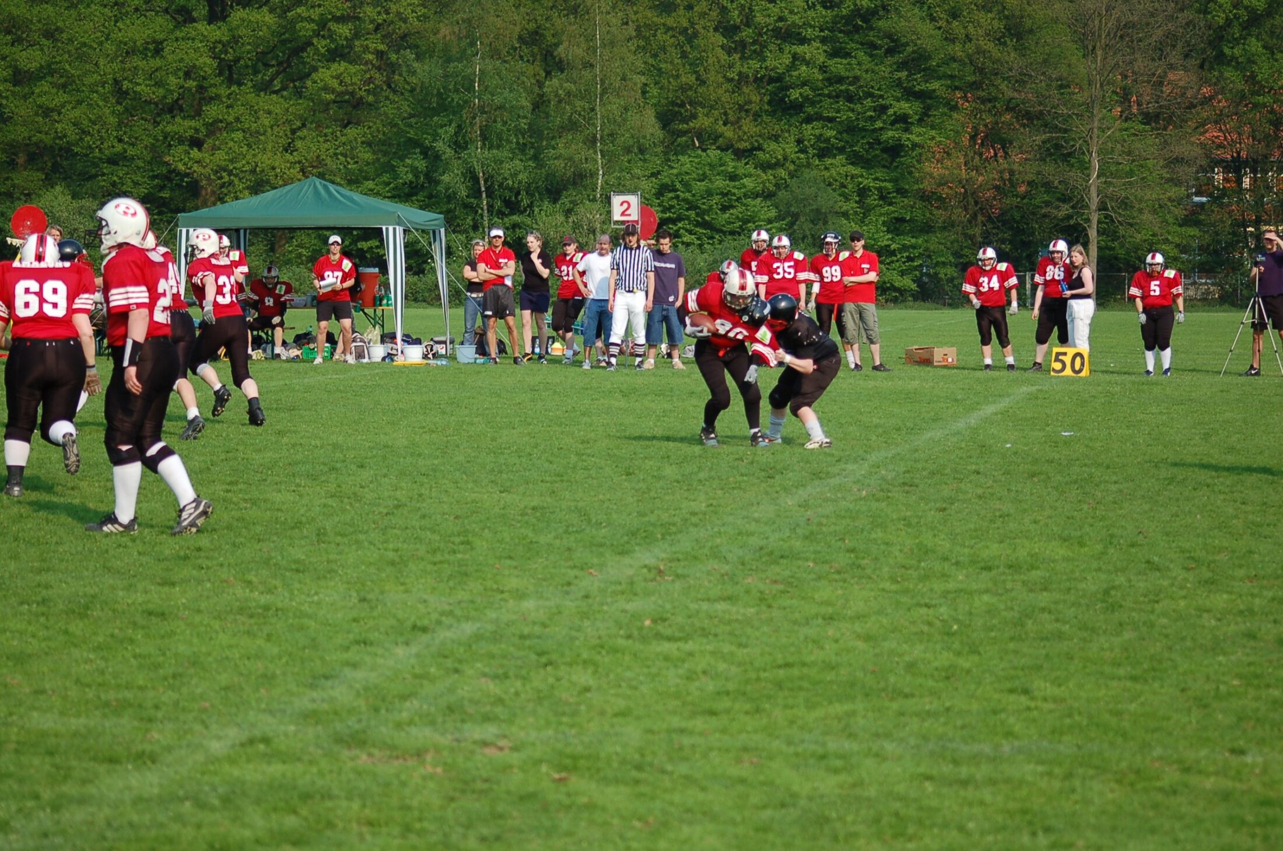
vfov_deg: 11.7
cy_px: 426
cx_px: 642
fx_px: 4162
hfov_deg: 17.5
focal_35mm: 117
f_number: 4.5
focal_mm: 78
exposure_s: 1/1000
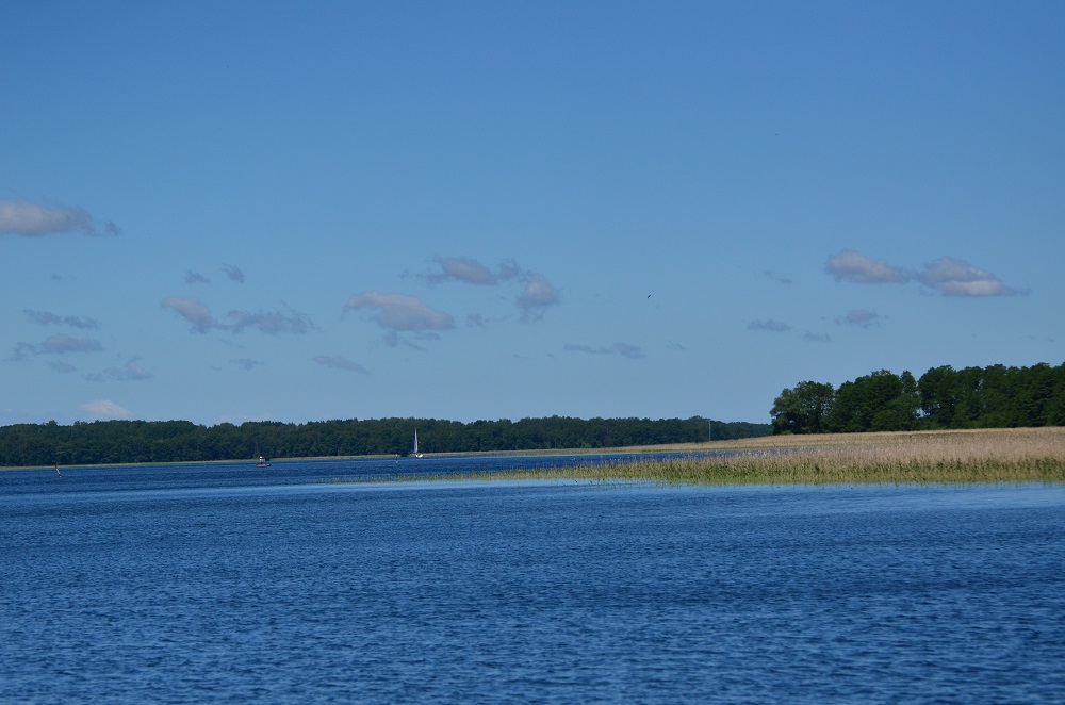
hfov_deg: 14.9
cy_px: 352
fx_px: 4073
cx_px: 532
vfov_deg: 9.9
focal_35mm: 138
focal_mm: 92
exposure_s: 1/8000
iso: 400
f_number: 4.5
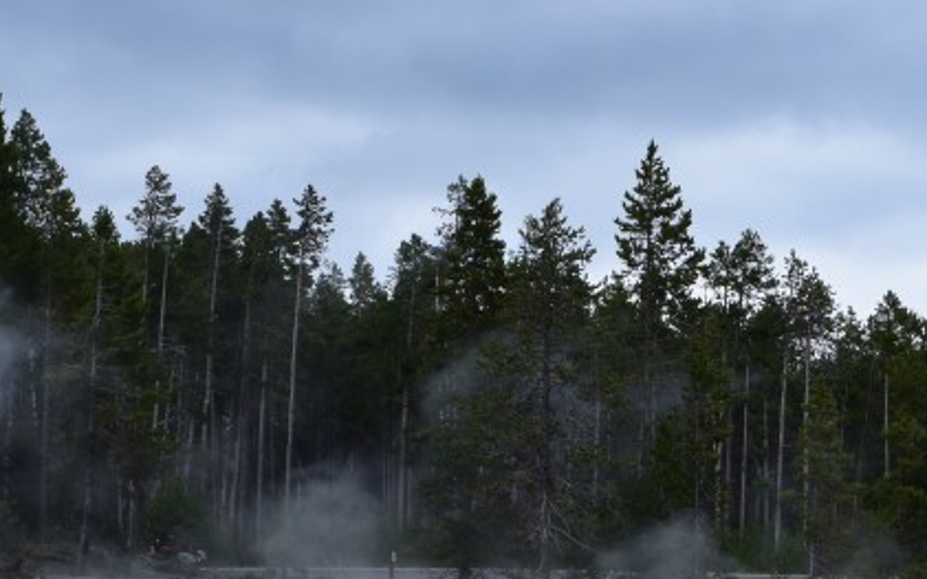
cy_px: 685
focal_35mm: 104
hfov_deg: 20.0
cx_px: 579
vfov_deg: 12.3
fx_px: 2627
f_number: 11
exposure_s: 1/500
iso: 400
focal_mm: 28
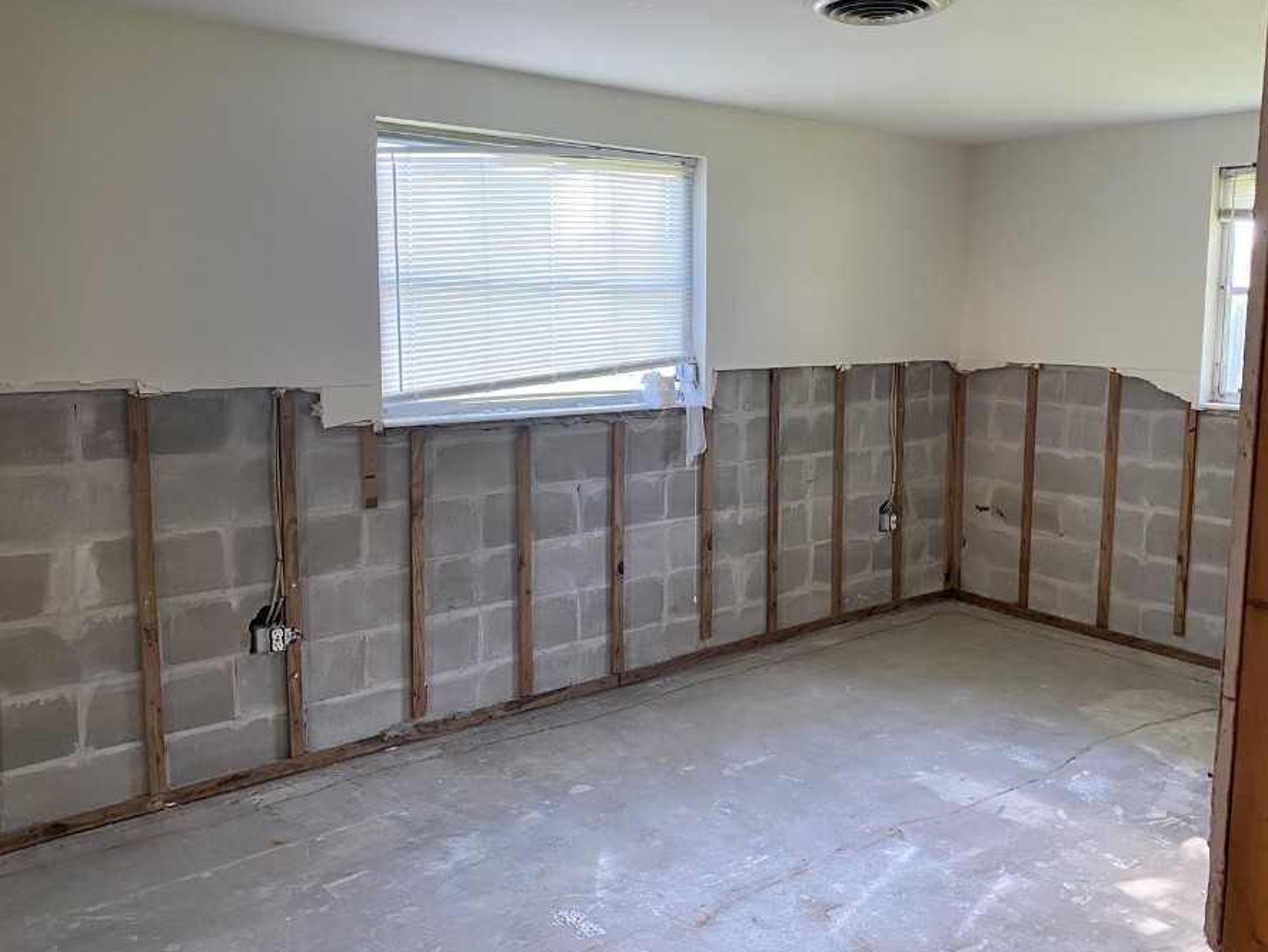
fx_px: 1099
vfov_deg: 46.8
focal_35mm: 30
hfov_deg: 59.7
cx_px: 720
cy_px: 436
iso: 125
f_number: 1.8
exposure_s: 1/86
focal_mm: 4.25
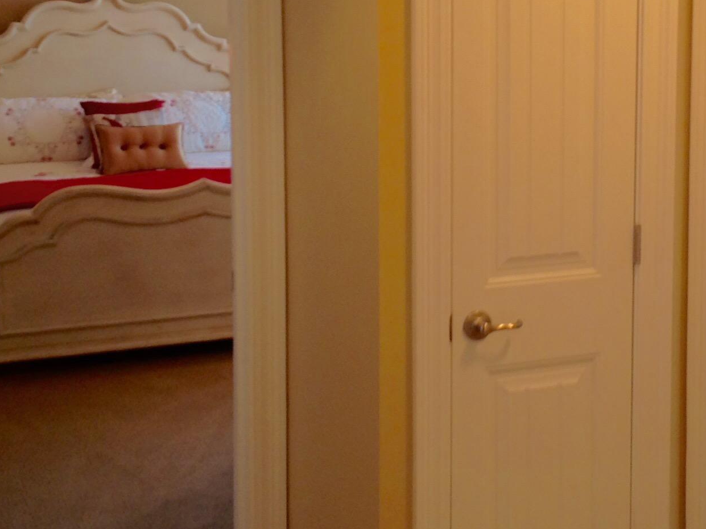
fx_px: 1489
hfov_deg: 26.4
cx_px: 498
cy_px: 164
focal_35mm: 73
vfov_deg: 20.1
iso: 50
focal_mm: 4.28
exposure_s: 1/15
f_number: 2.4
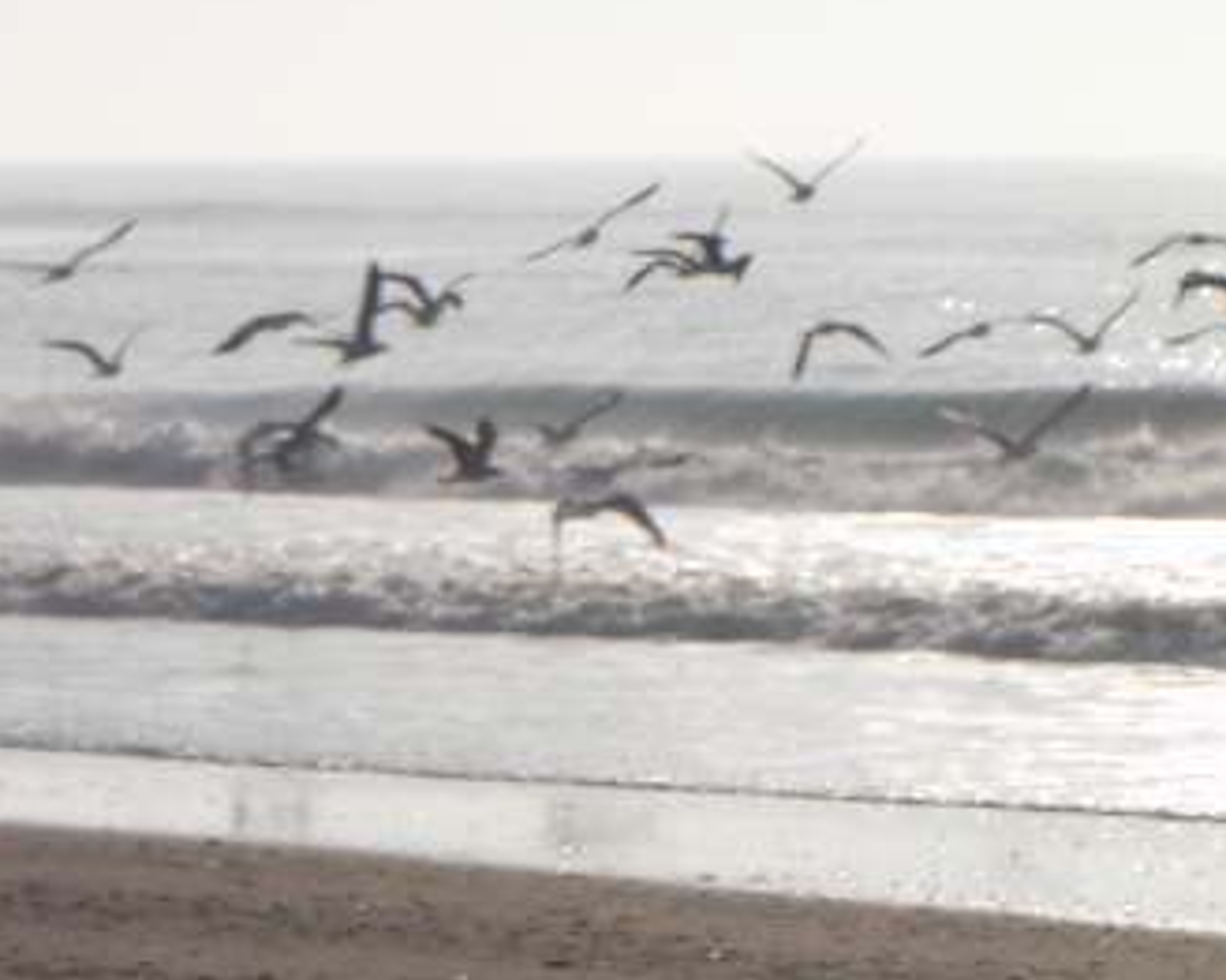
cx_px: 677
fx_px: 10988
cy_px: 213
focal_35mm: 303
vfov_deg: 5.1
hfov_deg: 6.4
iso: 50
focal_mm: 26.6
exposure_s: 1/674
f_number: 5.7
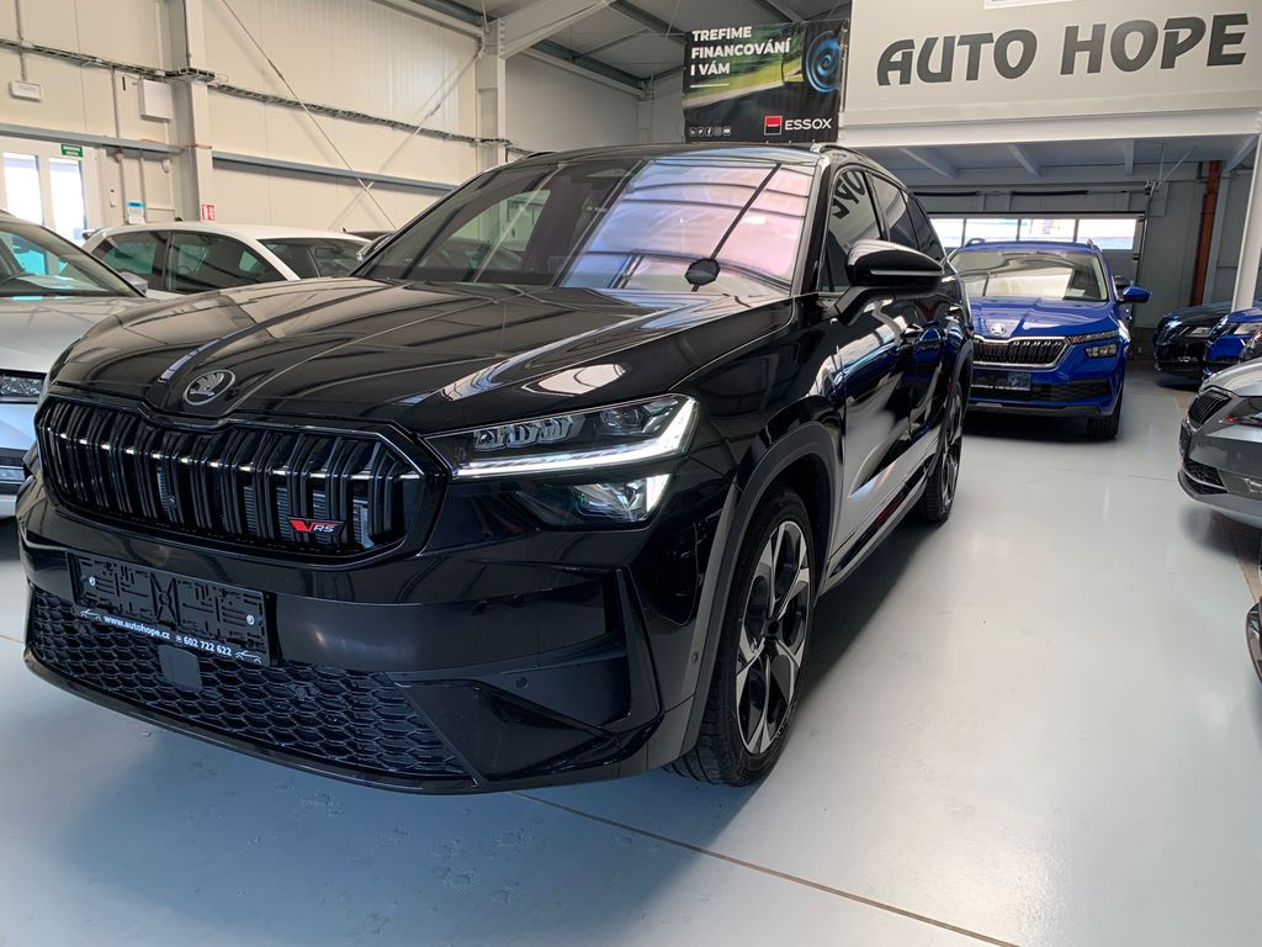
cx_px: 631
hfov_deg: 67.3
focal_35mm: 26
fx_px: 948
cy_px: 474
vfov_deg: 53.1
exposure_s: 1/54
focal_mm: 4.25
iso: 100
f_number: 1.8
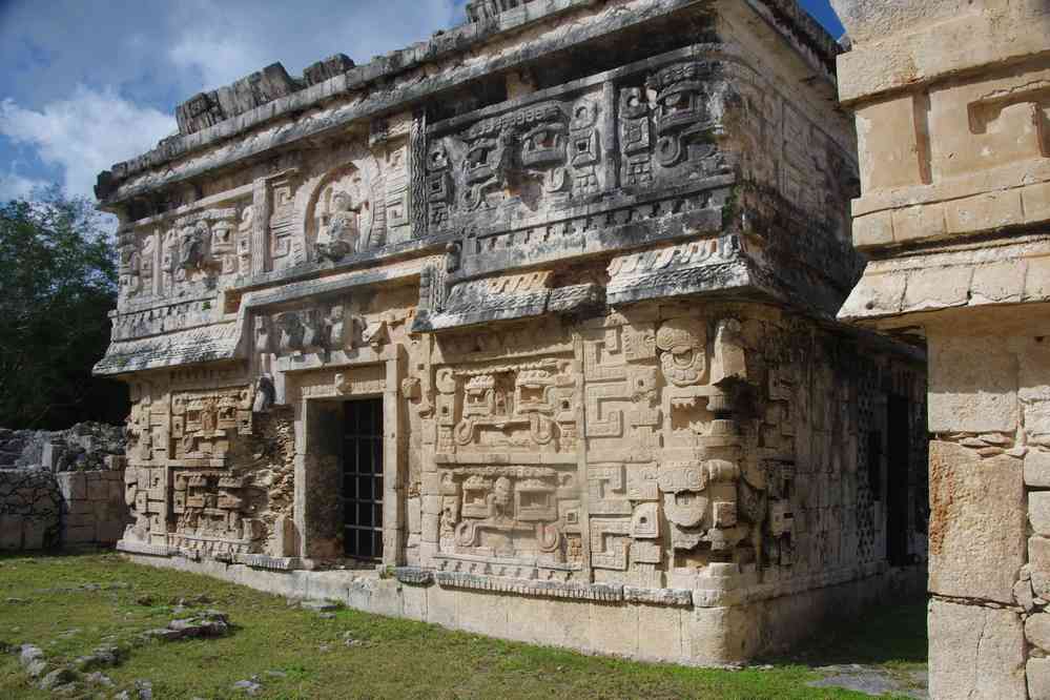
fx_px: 1011
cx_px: 525
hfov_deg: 54.9
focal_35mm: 35
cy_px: 350
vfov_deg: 38.2
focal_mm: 23.1
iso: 200
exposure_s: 1/125
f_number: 11
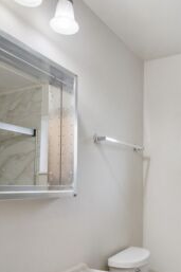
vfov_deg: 51.6
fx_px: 278
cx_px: 125
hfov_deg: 35.7
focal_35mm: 37
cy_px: 174
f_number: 8
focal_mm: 10.5
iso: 800
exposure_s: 1/80
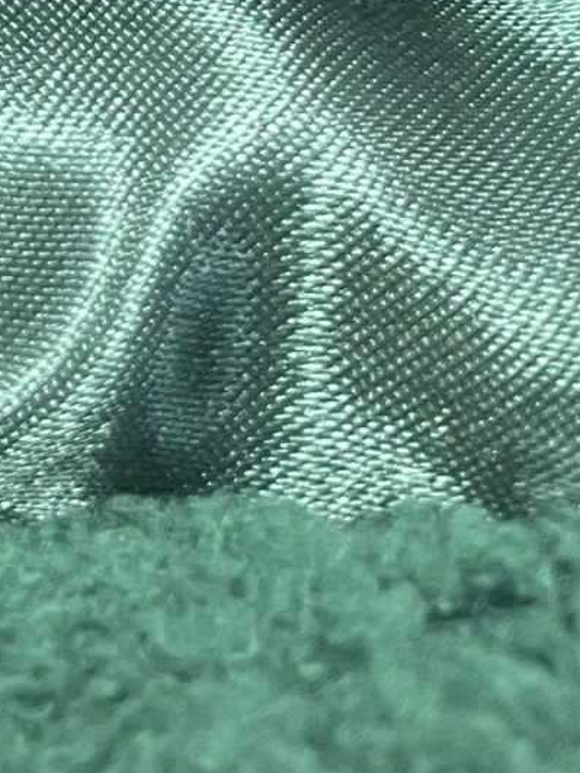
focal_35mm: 125
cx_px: -696
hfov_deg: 10.6
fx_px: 2793
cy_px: -875
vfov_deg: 13.2
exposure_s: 1/50
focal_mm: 4.2
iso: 100
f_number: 1.6
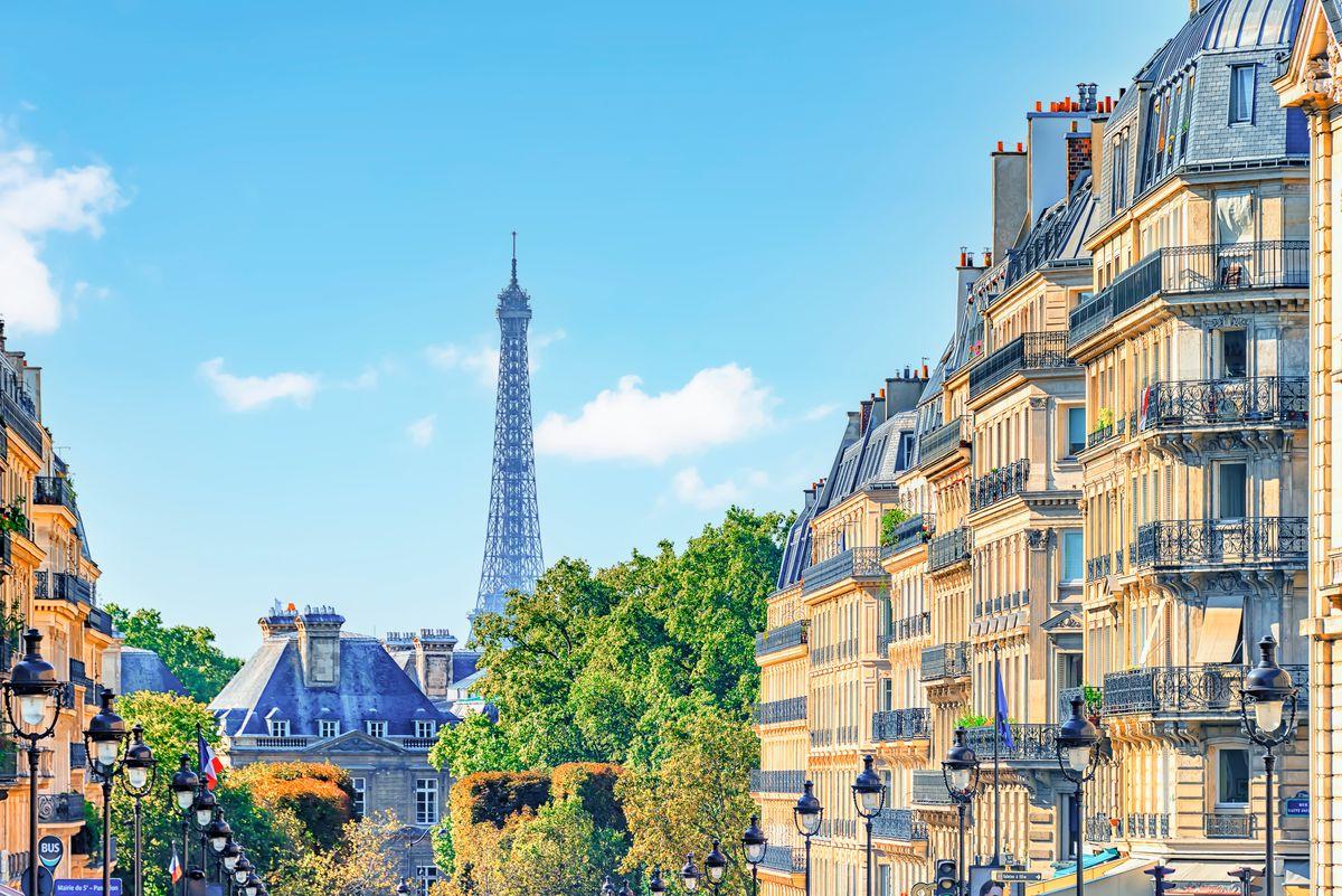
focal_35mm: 190
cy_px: 448
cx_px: 671
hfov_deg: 10.8
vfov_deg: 7.2
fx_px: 7085
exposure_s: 1/250
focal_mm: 190
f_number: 8
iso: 64
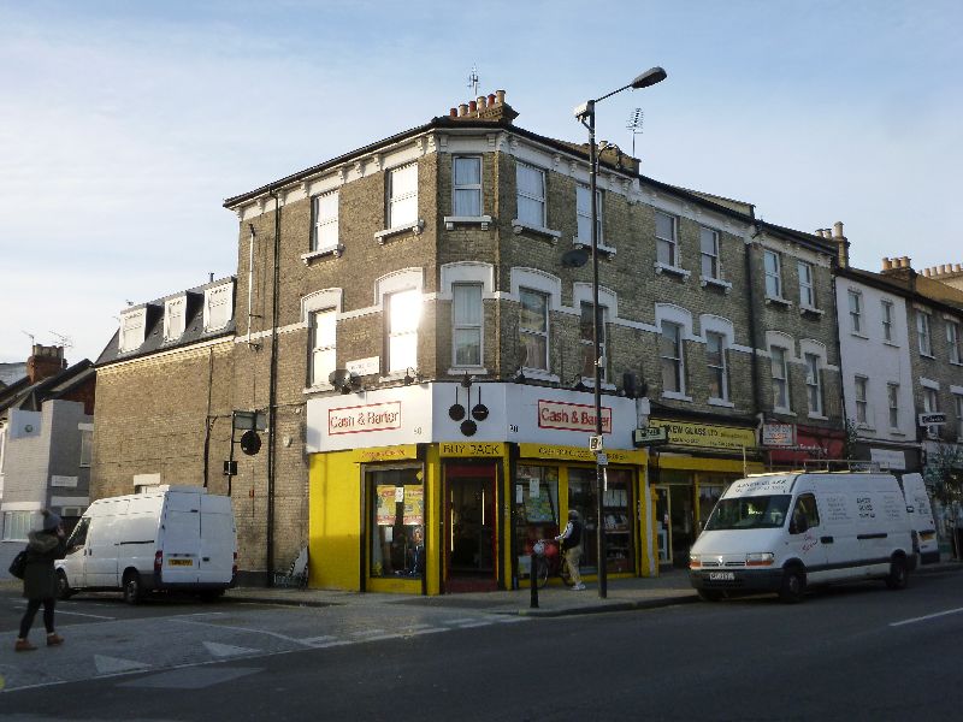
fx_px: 890
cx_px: 482
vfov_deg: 44.2
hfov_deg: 56.8
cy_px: 361
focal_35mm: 32
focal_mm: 5.7
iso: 160
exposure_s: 1/400
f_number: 3.5
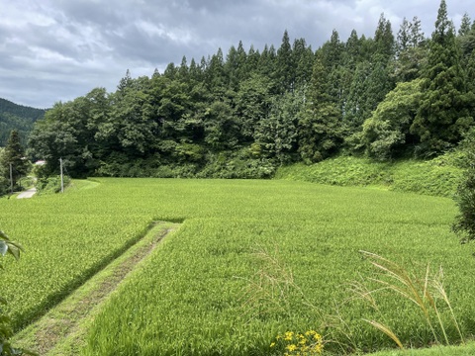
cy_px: 178
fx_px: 357
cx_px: 238
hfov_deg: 67.3
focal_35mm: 26
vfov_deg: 53.1
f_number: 1.6
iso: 32
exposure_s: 1/1795
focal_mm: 4.2
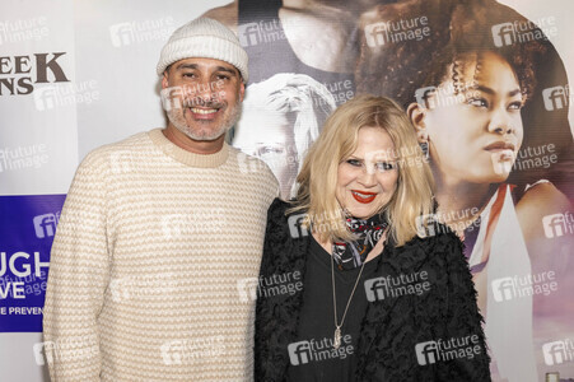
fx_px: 669
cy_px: 191
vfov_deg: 31.8
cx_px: 287
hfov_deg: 46.4
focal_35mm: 42
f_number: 5.6
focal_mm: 42
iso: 400
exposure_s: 1/200
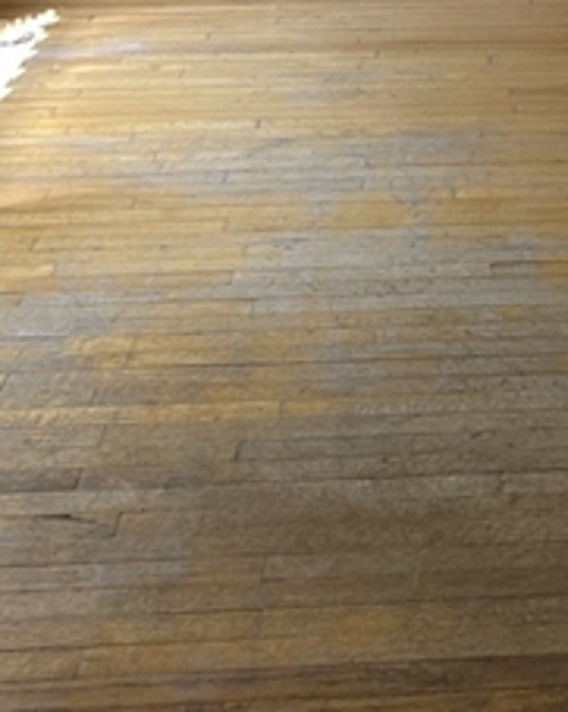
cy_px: -185
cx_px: 543
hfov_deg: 17.5
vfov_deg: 20.5
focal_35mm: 86
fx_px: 1811
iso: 80
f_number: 1.5
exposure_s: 1/60
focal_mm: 5.7
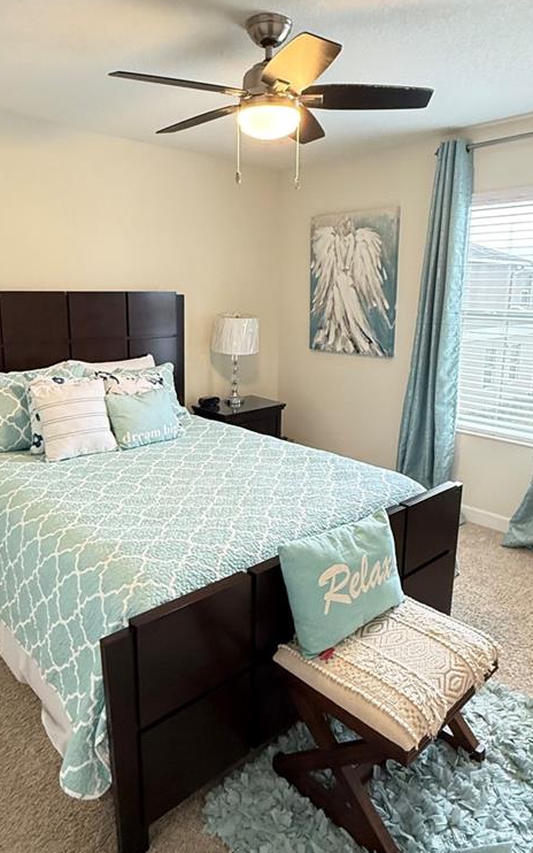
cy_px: 401
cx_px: 254
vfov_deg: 74.7
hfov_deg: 51.1
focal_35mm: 24
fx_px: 558
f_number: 2.2
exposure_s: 1/60
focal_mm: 2.22
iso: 500
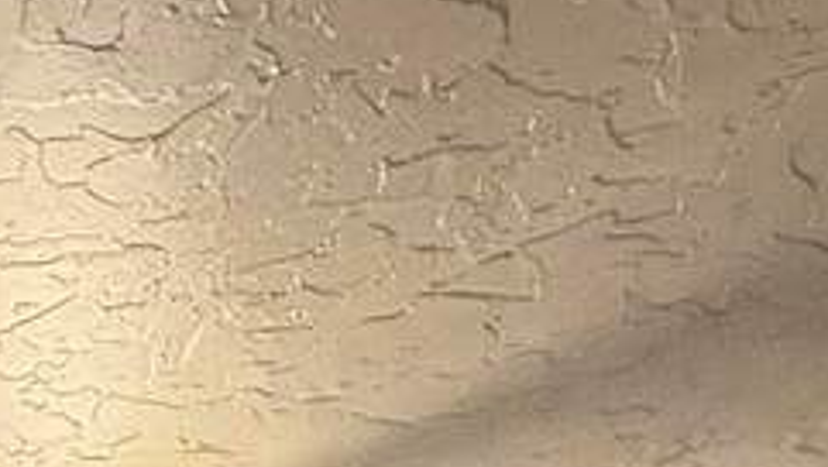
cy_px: 1346
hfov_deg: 23.1
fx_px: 1780
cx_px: -265
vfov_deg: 10.8
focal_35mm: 81
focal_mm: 2.22
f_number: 2.2
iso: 500
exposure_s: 1/60
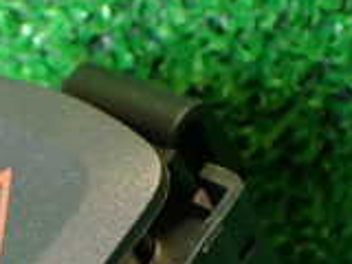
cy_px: 433
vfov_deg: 11.7
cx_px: -53
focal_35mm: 120
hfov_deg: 15.9
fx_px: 1220
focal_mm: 5.79
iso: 320
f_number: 2.4
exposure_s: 1/30
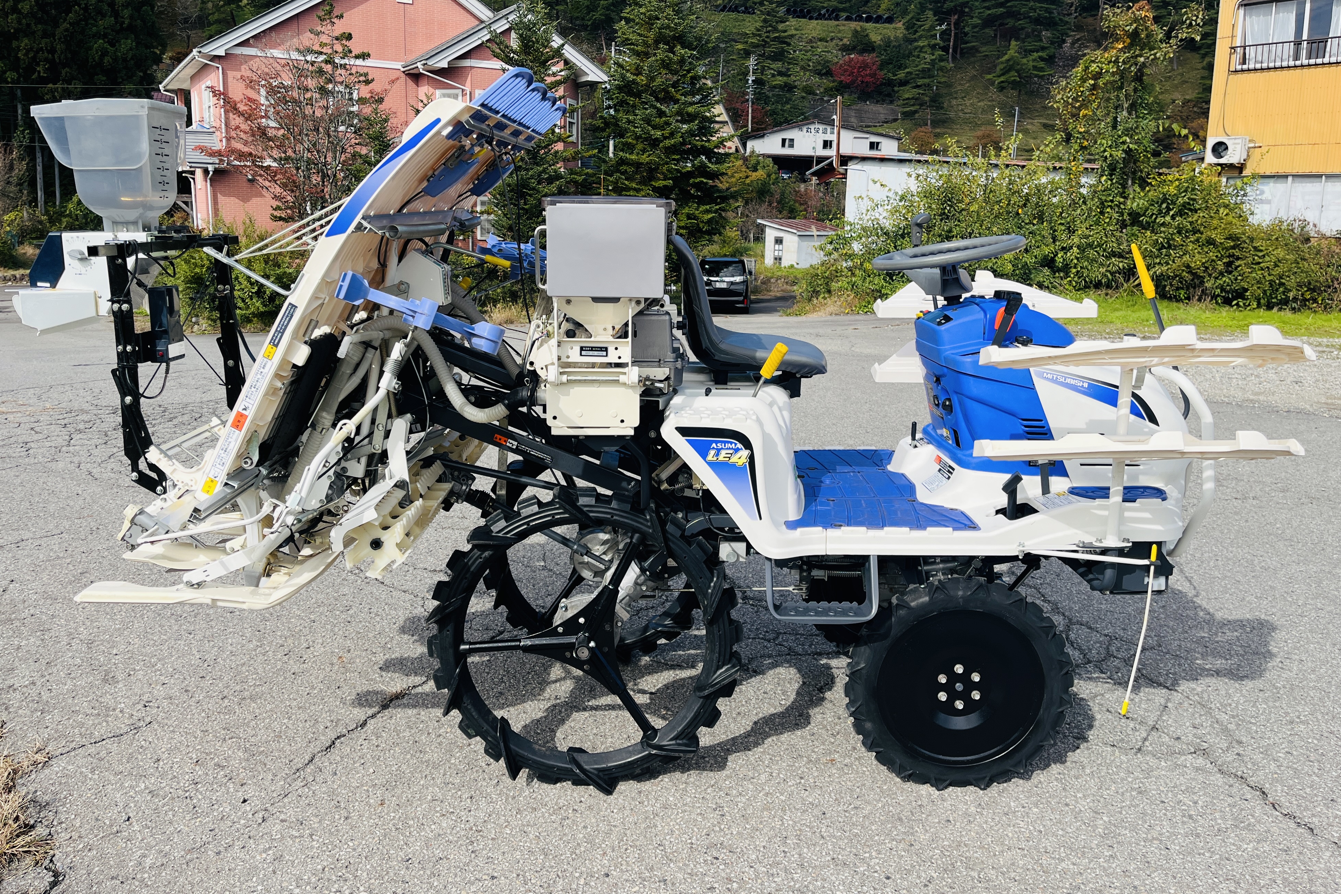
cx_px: 655
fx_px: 1043
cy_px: 401
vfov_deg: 46.3
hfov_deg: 65.5
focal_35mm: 28
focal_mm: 5.1
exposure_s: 1/2101
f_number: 1.6
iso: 50
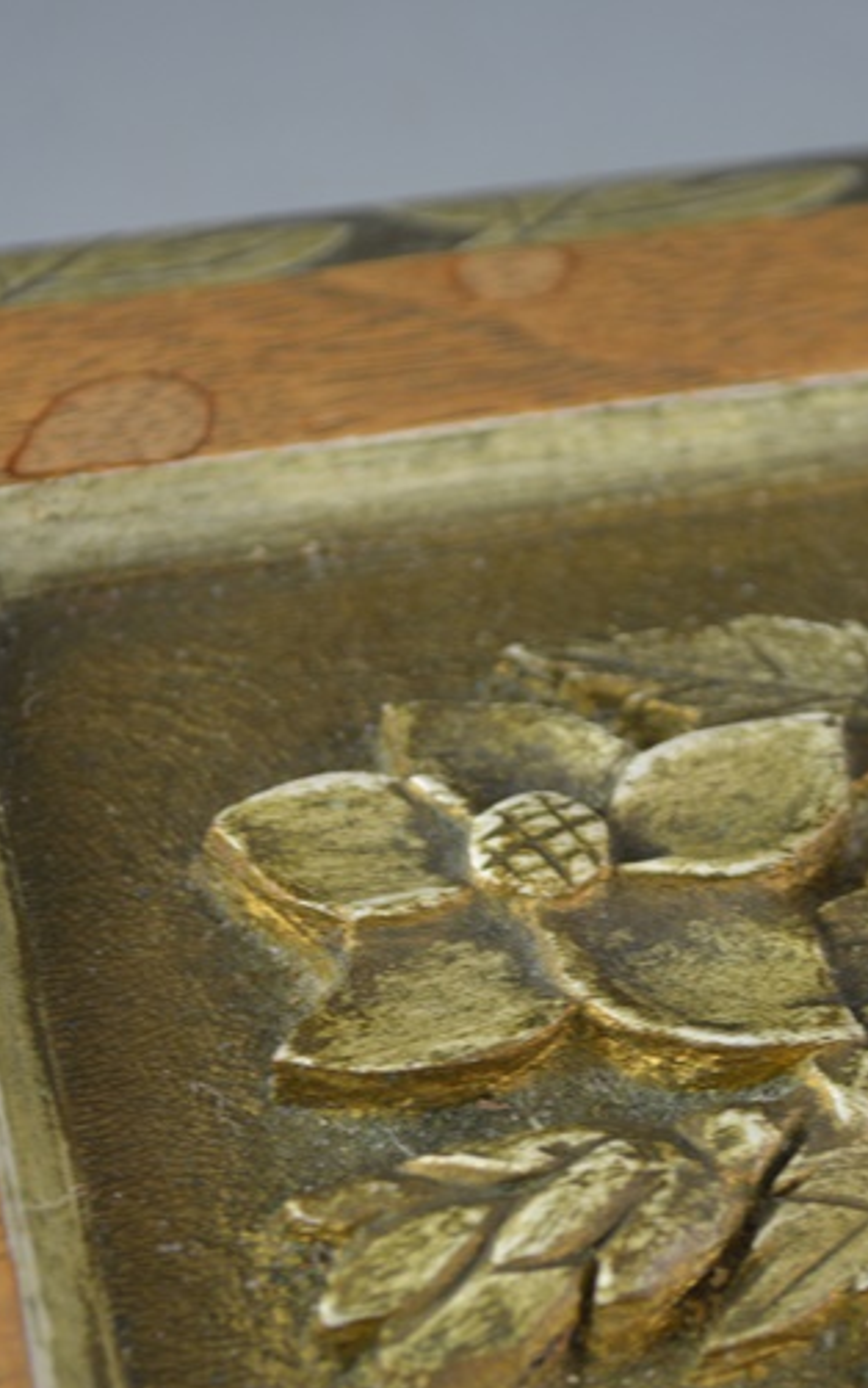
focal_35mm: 126
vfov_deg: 16.6
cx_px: 835
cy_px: 777
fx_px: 4766
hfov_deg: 10.3
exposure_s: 1/60
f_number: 5.3
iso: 400
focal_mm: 46
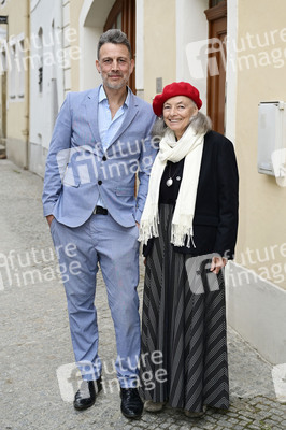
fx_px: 537
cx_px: 143
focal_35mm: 45
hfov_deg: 29.8
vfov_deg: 43.6
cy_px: 215
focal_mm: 45
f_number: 3.5
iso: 640
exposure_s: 1/200
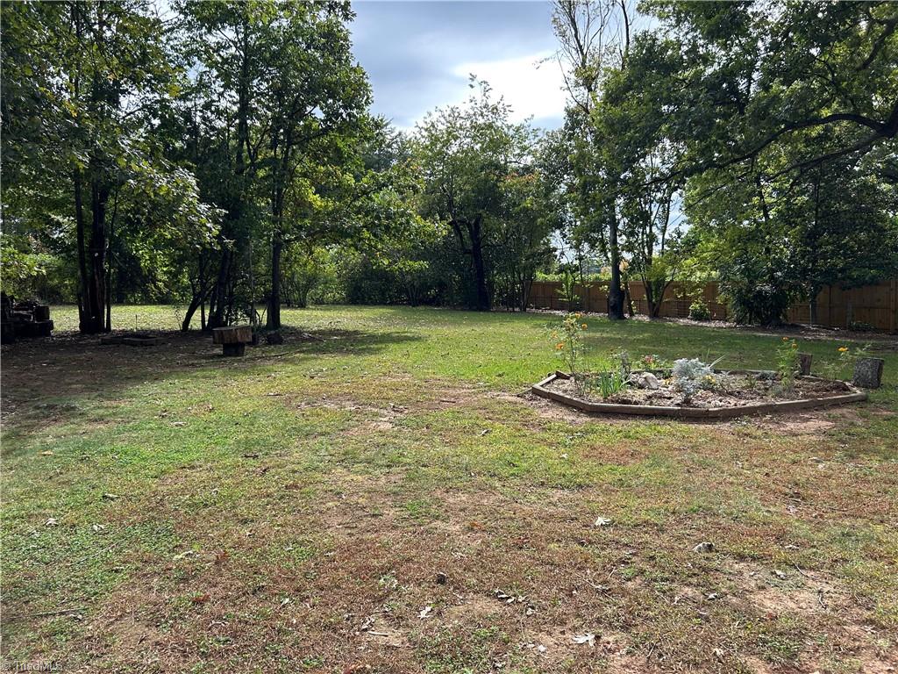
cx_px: 449
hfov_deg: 67.3
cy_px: 337
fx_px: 674
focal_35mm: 26
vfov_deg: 53.1
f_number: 1.5
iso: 50
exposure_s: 1/1159
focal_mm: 5.7
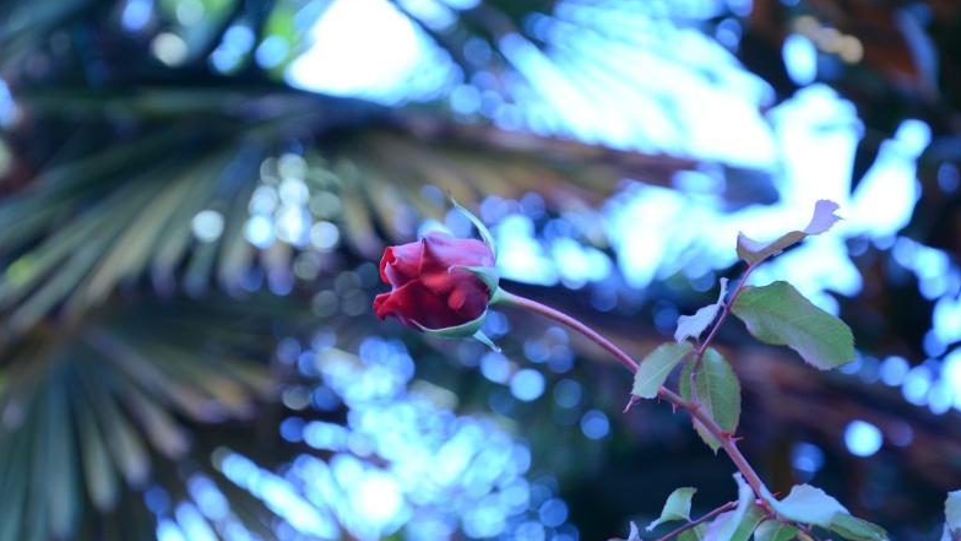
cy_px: 287
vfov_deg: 10.8
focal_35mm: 112
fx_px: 2854
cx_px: 485
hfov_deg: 19.1
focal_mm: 70
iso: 400
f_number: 6.3
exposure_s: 1/30
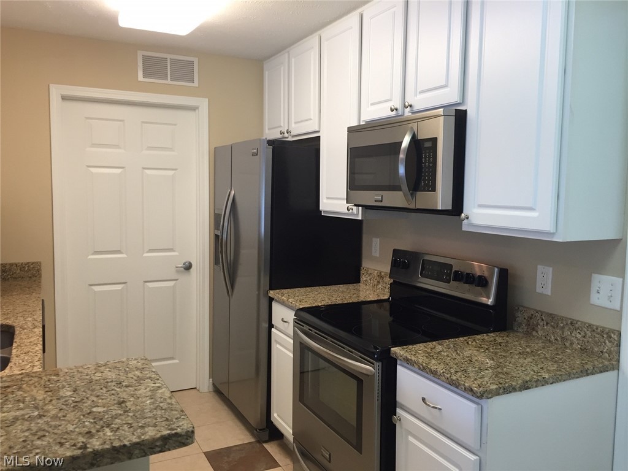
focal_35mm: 29
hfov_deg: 61.7
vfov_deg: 48.2
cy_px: 236
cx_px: 314
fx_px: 526
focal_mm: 4.15
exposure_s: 1/30
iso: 32
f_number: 2.2
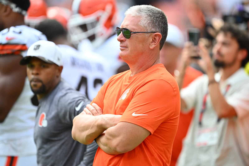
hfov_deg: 3.7
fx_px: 3873
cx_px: 124
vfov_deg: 2.5
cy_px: 83
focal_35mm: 560
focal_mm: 560
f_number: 4
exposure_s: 1/2000
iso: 640
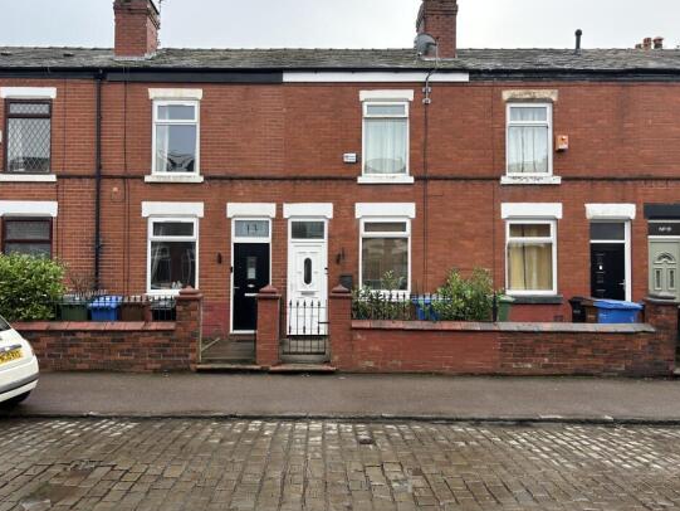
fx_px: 550
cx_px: 316
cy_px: 252
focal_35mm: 28
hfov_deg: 63.4
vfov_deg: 49.8
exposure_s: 1/289
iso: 50
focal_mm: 5.7
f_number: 1.5
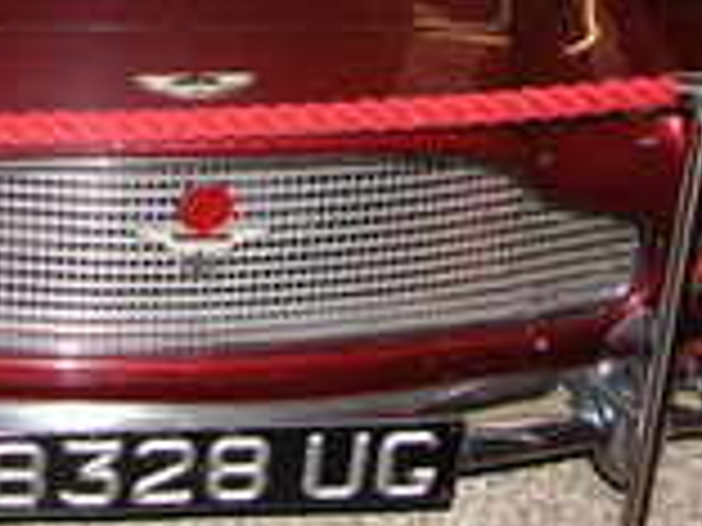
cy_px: -49
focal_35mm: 90
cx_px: 90
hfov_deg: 21.4
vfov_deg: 16.0
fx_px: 1825
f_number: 2.8
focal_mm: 8.9
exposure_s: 1/60
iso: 100
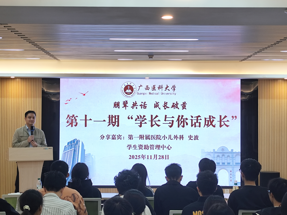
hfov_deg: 26.3
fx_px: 614
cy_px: 108
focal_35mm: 74
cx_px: 144
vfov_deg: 19.9
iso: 125
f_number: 1.65
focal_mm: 6.14
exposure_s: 1/50
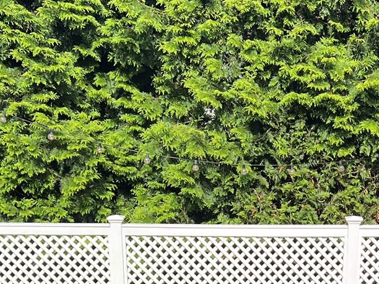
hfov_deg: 22.4
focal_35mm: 87
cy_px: 429
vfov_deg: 15.6
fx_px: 953
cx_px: 253
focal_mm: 5.7
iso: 50
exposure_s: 1/1645
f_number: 1.5
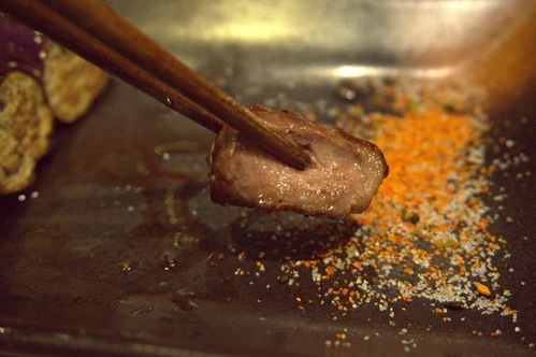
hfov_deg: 43.6
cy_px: 178
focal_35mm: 45
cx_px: 268
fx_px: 670
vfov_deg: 29.8
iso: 3200
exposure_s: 1/30
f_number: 5.6
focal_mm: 30
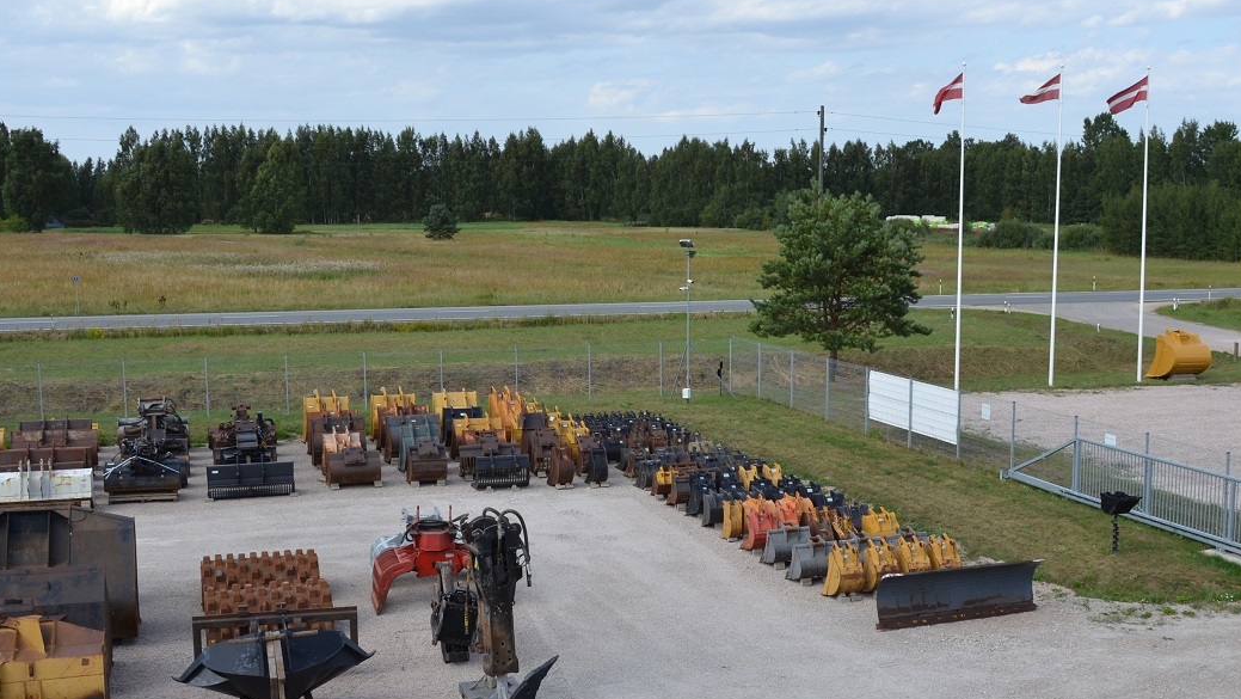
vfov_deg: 26.0
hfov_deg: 44.6
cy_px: 406
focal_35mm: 46
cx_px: 646
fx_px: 1514
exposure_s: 1/200
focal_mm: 22
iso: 100
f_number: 7.1
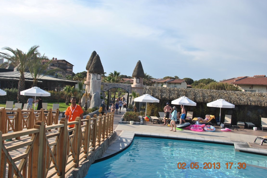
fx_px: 208
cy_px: 87
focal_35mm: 28
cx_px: 134
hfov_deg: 65.5
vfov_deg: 46.4
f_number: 8
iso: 100
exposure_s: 1/250
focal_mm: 18
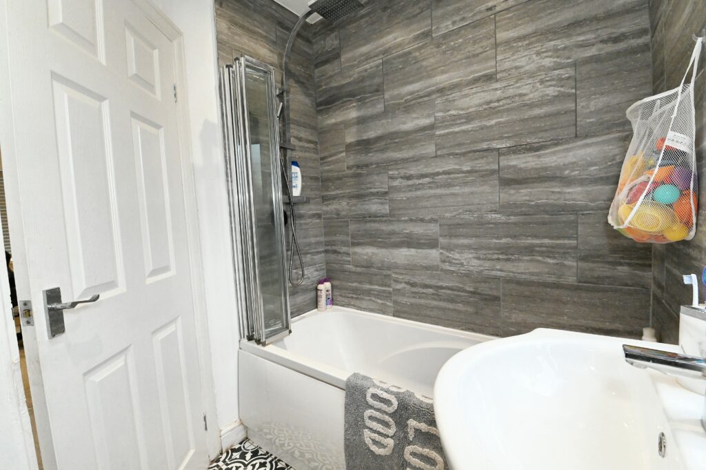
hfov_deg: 100.4
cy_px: 235
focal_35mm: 15
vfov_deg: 77.2
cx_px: 353
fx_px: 294
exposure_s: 1/200
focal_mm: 15
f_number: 10
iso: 6400
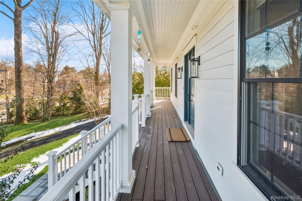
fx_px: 138
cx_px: 151
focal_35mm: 16
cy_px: 100
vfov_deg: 72.0
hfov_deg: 95.0
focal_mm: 16.5
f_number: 11
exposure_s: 1/25
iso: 200
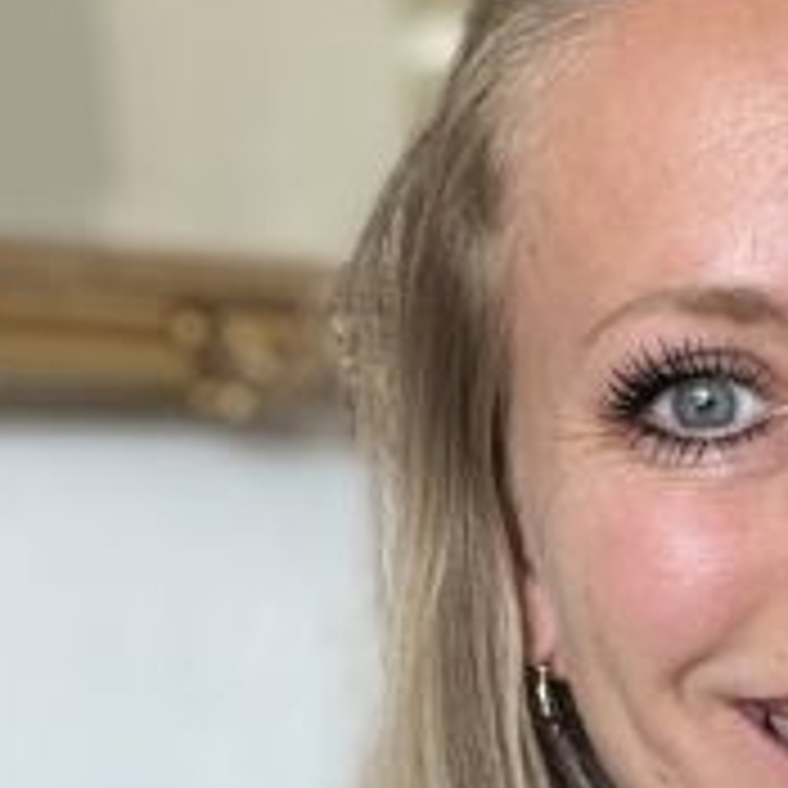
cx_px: 811
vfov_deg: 18.8
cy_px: 711
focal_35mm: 91
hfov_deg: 18.5
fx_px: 2344
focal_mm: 2.71
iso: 100
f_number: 2.2
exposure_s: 1/61
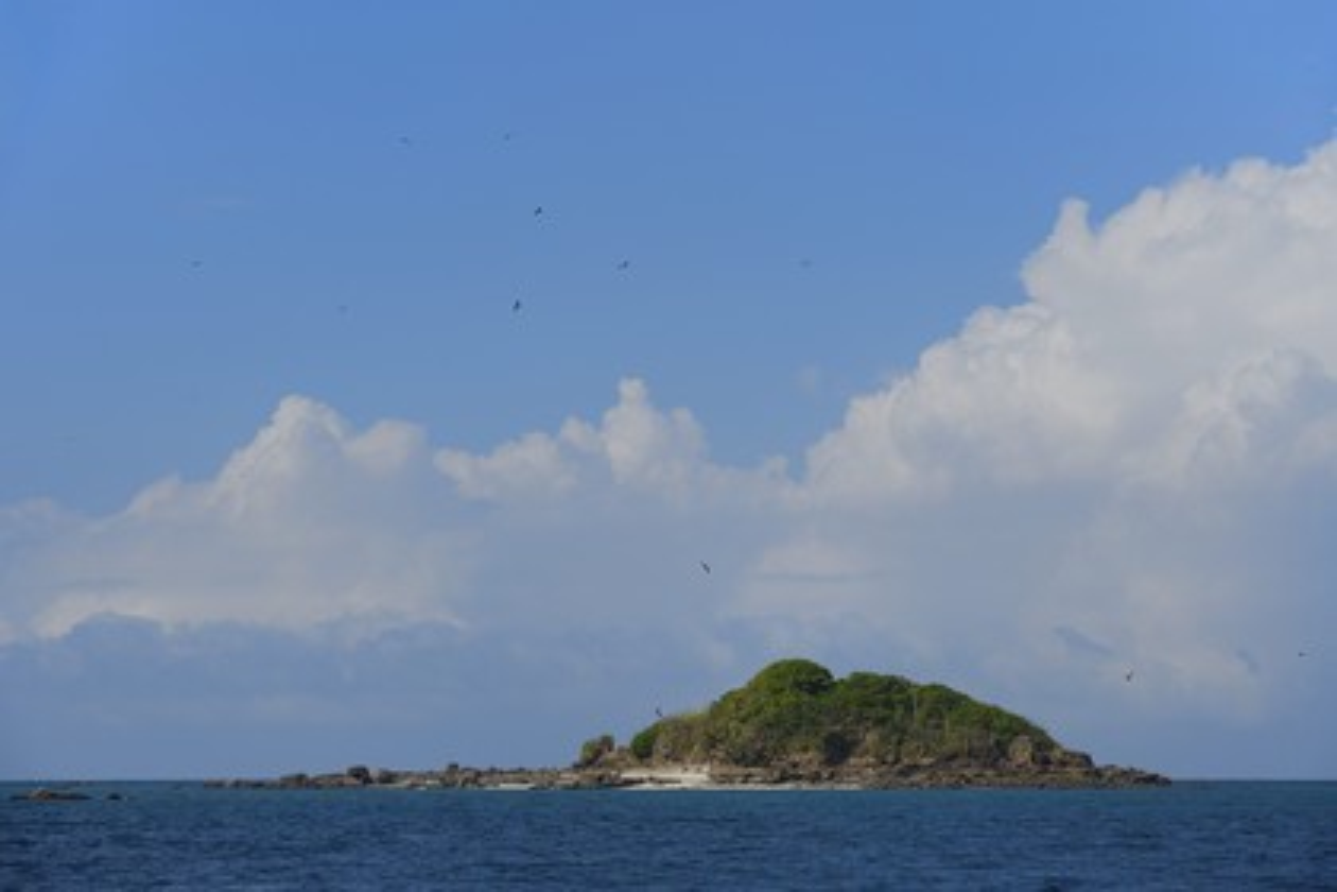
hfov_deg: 10.3
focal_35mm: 200
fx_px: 7427
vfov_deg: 6.9
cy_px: 446
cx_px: 668
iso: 200
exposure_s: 1/640
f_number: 13
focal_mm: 200
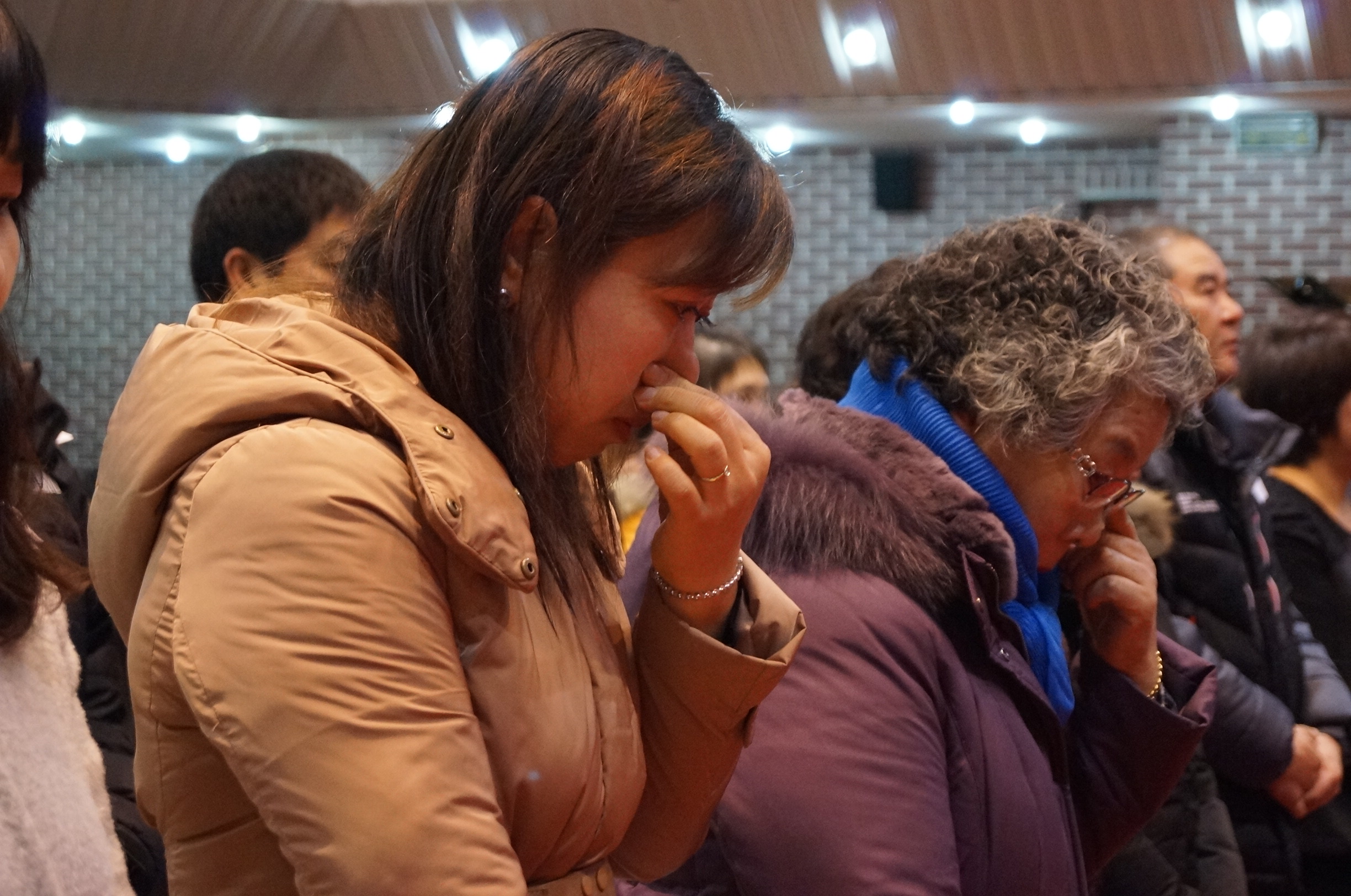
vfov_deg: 16.5
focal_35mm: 82
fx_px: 3091
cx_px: 676
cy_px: 448
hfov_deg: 24.7
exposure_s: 1/100
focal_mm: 55
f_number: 5.6
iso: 3200
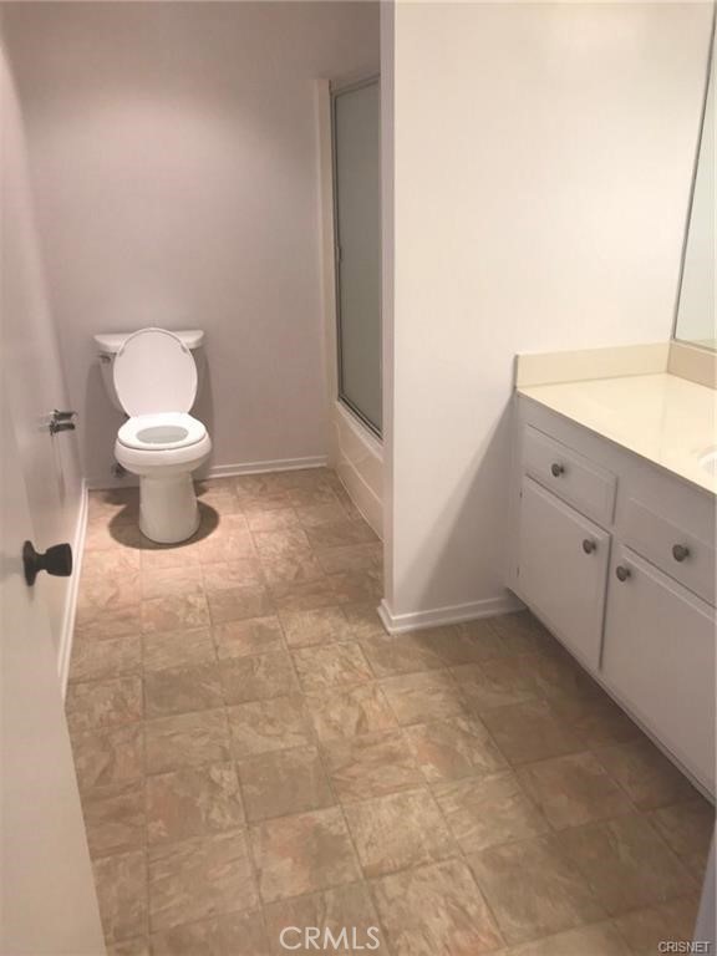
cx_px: 358
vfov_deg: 63.4
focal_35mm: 28
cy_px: 478
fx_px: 773
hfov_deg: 49.7
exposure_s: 1/120
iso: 40
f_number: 1.8
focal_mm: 3.99
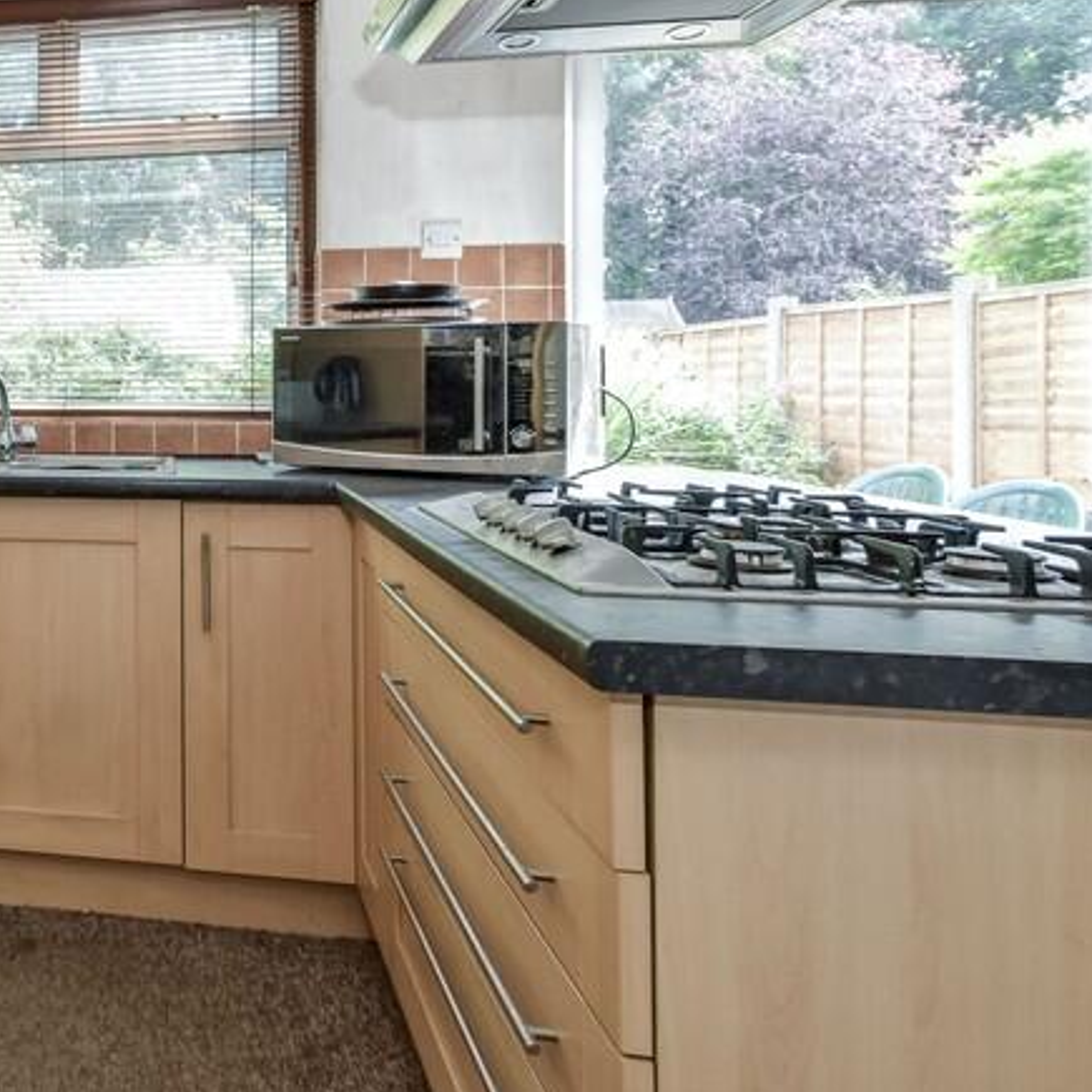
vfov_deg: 52.9
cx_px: -100
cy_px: 355
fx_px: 1071
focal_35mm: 30
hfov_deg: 42.7
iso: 640
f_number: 8
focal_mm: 10
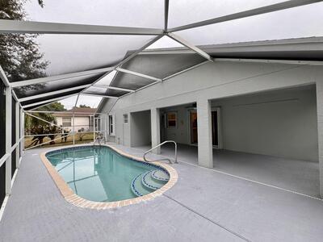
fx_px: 131
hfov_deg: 102.1
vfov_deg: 85.7
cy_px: 121
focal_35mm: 14
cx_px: 162
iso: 40
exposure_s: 1/250
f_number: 2.2
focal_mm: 2.22
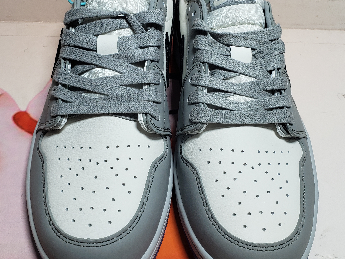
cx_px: 176
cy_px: 116
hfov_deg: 45.8
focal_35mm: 41
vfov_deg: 35.1
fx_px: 409
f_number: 2.4
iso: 50
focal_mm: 4.3
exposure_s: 1/332
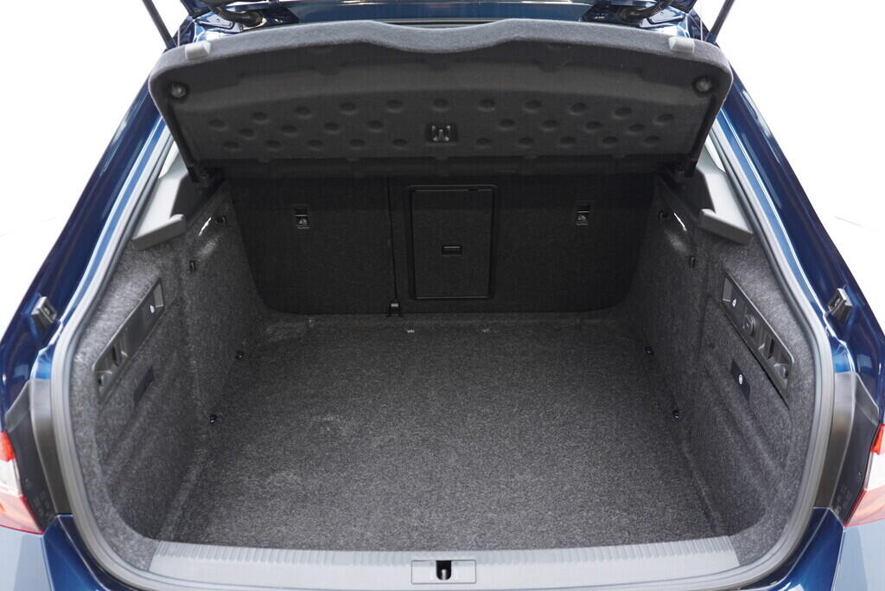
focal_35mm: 36
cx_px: 442
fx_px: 885
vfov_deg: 36.9
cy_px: 296
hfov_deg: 53.1
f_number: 2.8
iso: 500
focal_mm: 24
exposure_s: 1/40
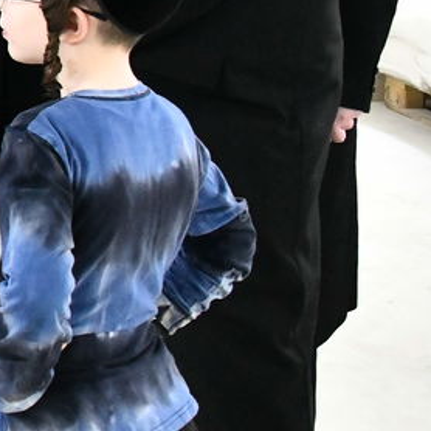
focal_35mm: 120
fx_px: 1690
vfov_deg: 14.0
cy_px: -111
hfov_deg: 11.6
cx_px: -651
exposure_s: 1/200
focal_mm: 28
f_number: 5.6
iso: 5000
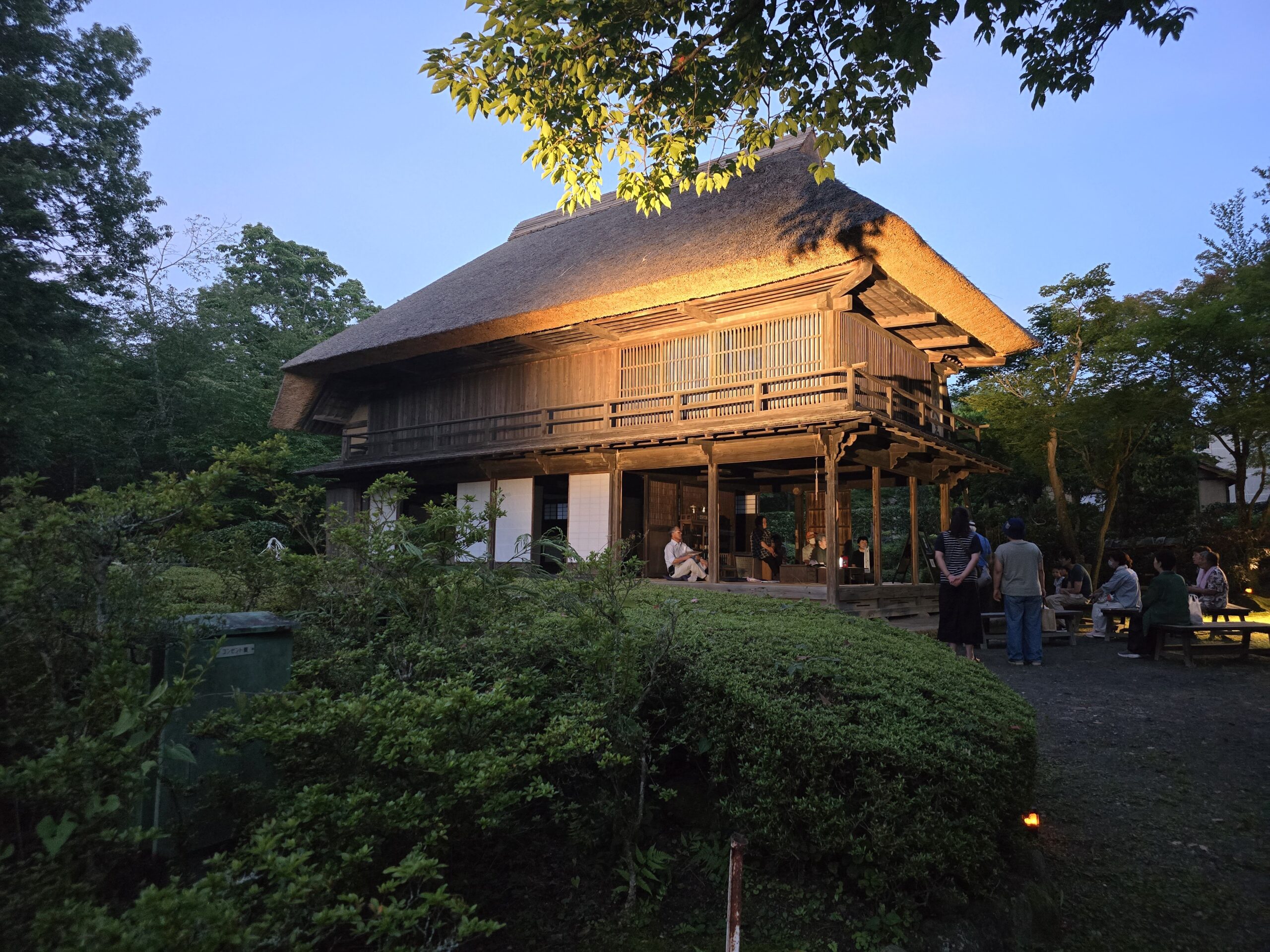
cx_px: 635
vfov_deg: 58.9
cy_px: 476
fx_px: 844
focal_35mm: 23
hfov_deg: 73.9
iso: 1600
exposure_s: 1/100
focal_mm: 6.3
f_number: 1.7
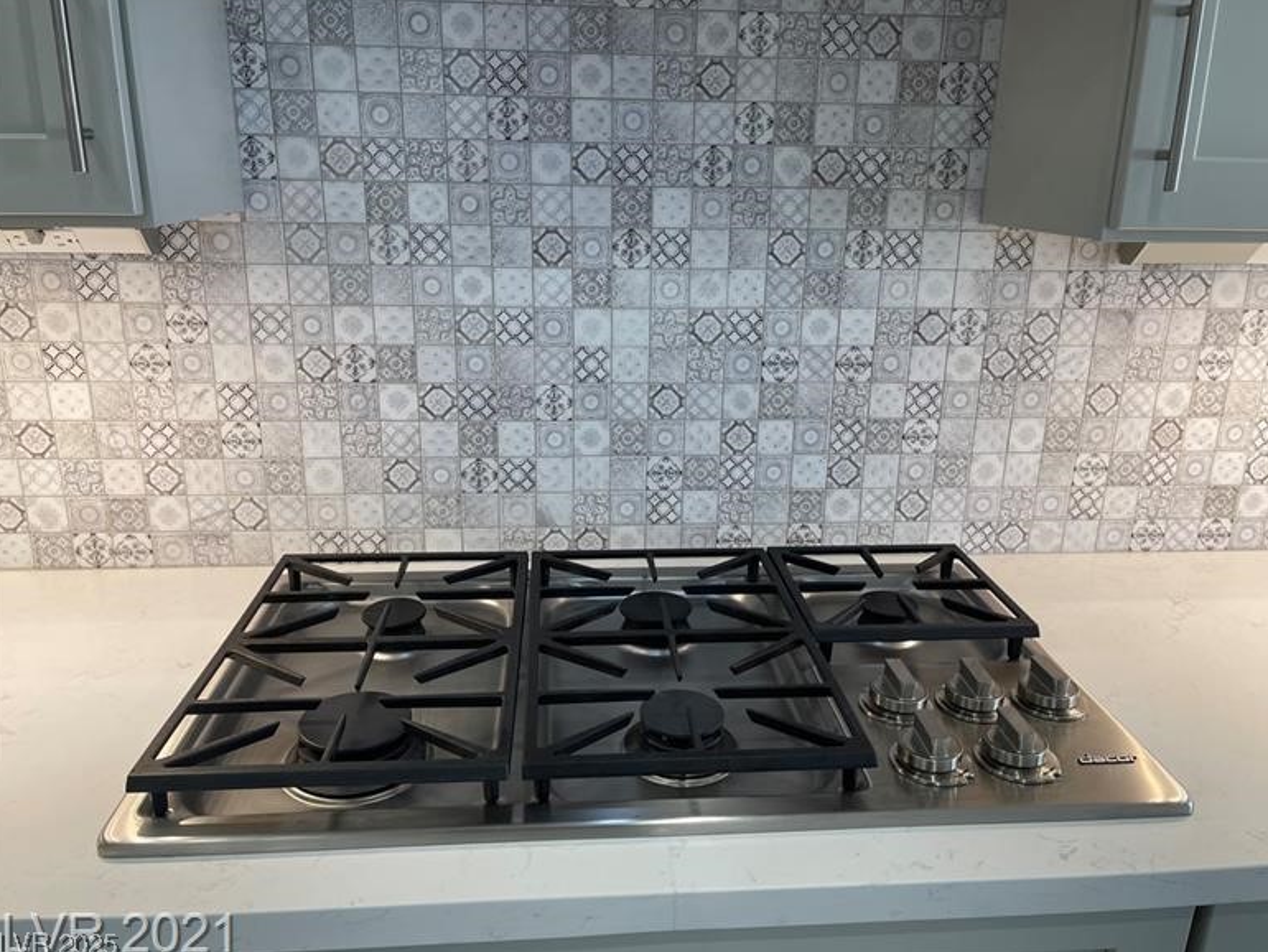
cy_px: 478
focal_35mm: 27
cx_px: 649
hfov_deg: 65.3
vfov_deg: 51.4
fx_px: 989
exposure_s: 1/120
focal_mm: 5.1
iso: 80
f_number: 1.6
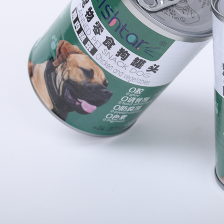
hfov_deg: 7.7
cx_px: 213
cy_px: 71
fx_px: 1662
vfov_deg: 7.7
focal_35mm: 227
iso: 125
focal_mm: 120
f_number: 11
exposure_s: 1/125
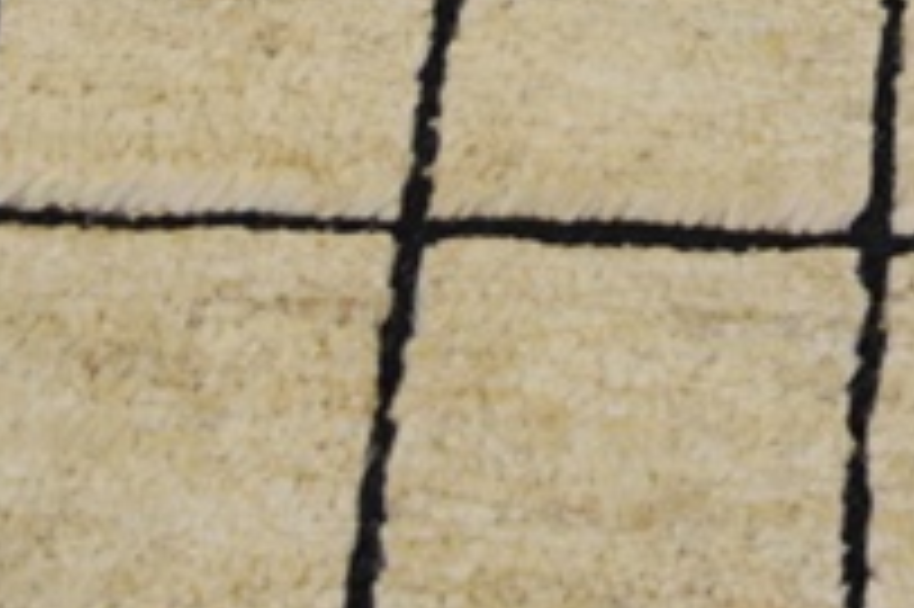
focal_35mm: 133
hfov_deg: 15.1
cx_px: 973
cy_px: -585
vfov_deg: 9.6
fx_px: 3374
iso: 400
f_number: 5
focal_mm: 20
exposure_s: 1/100
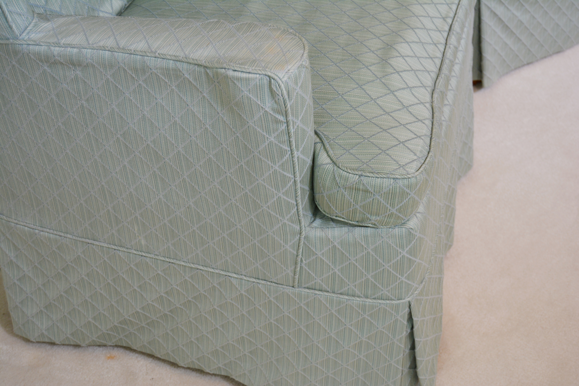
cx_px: 290
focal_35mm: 52
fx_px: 844
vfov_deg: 25.8
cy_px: 193
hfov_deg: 37.9
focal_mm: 35
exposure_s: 1/60
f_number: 4.5
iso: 500
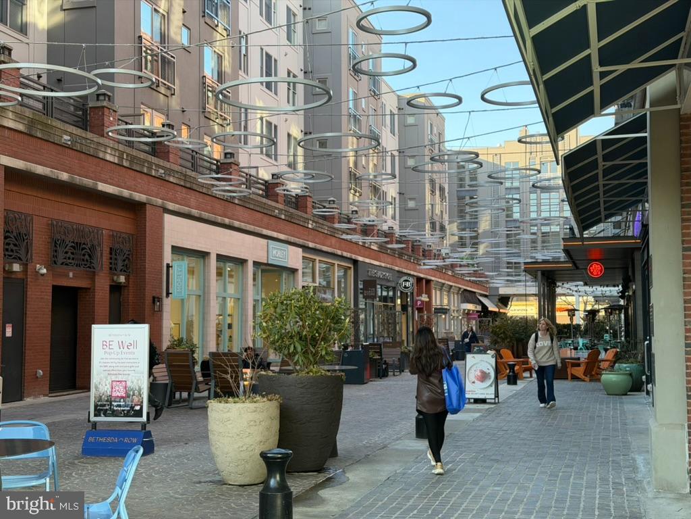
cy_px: 260
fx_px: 958
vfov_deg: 30.3
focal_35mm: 48
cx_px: 346
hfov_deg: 39.7
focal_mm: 6.76
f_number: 1.78
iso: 80
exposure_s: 1/381
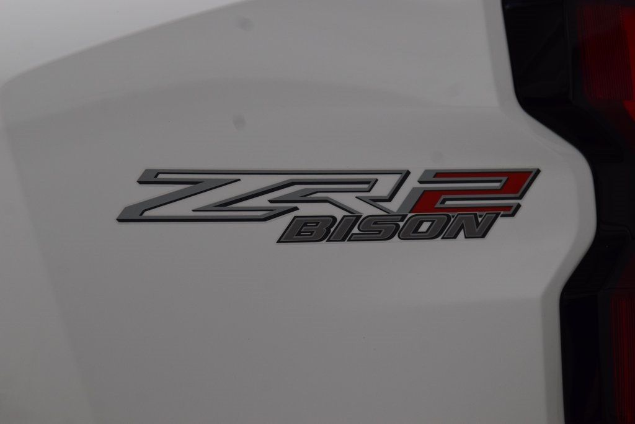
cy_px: 212
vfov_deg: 13.0
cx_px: 318
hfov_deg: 19.5
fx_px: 1852
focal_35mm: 105
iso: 500
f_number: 7.1
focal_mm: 70
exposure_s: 1/30
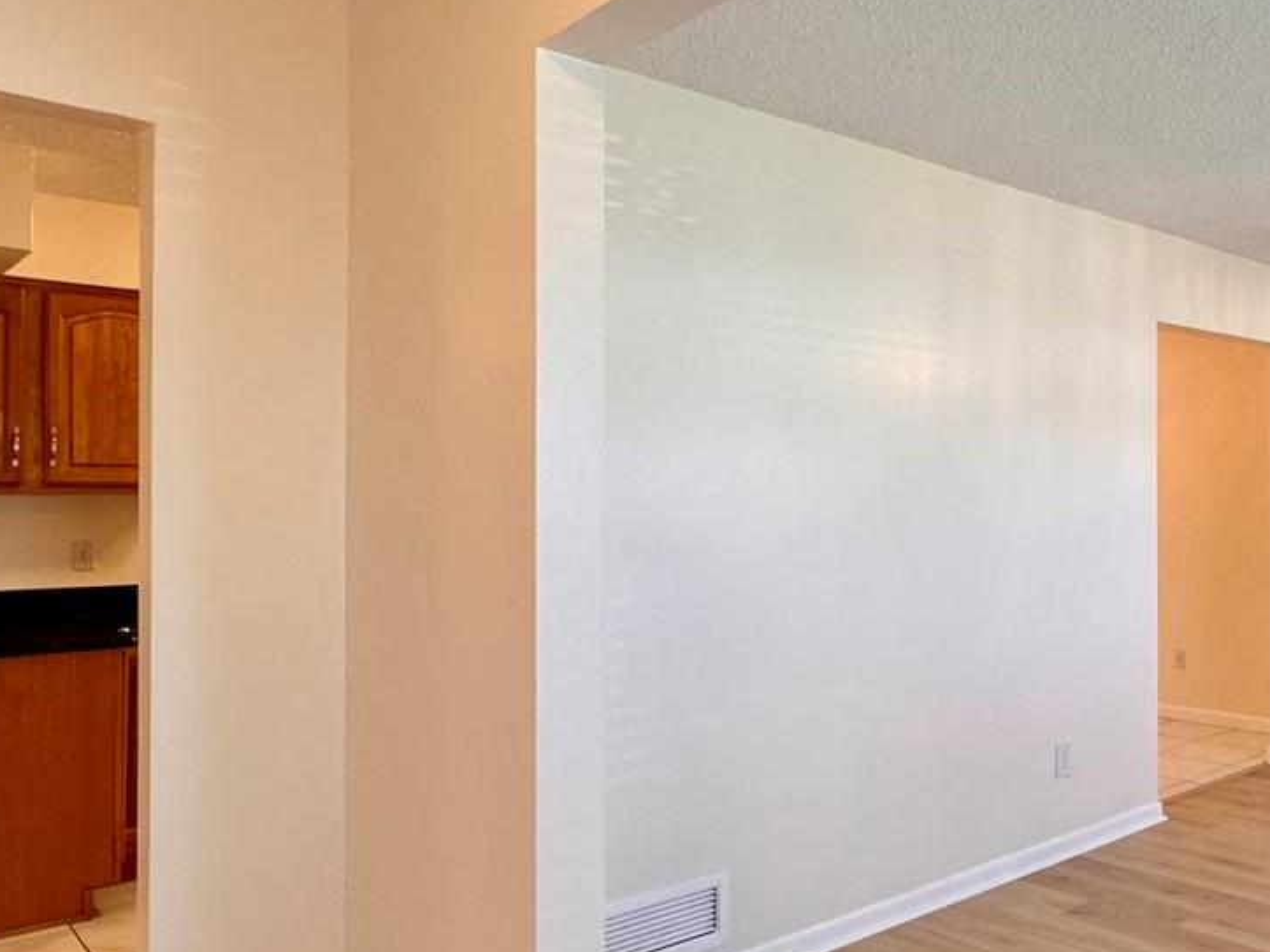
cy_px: 483
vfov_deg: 45.4
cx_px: 933
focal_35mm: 31
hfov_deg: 55.9
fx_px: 1137
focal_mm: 2.22
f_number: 2.2
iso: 250
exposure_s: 1/120
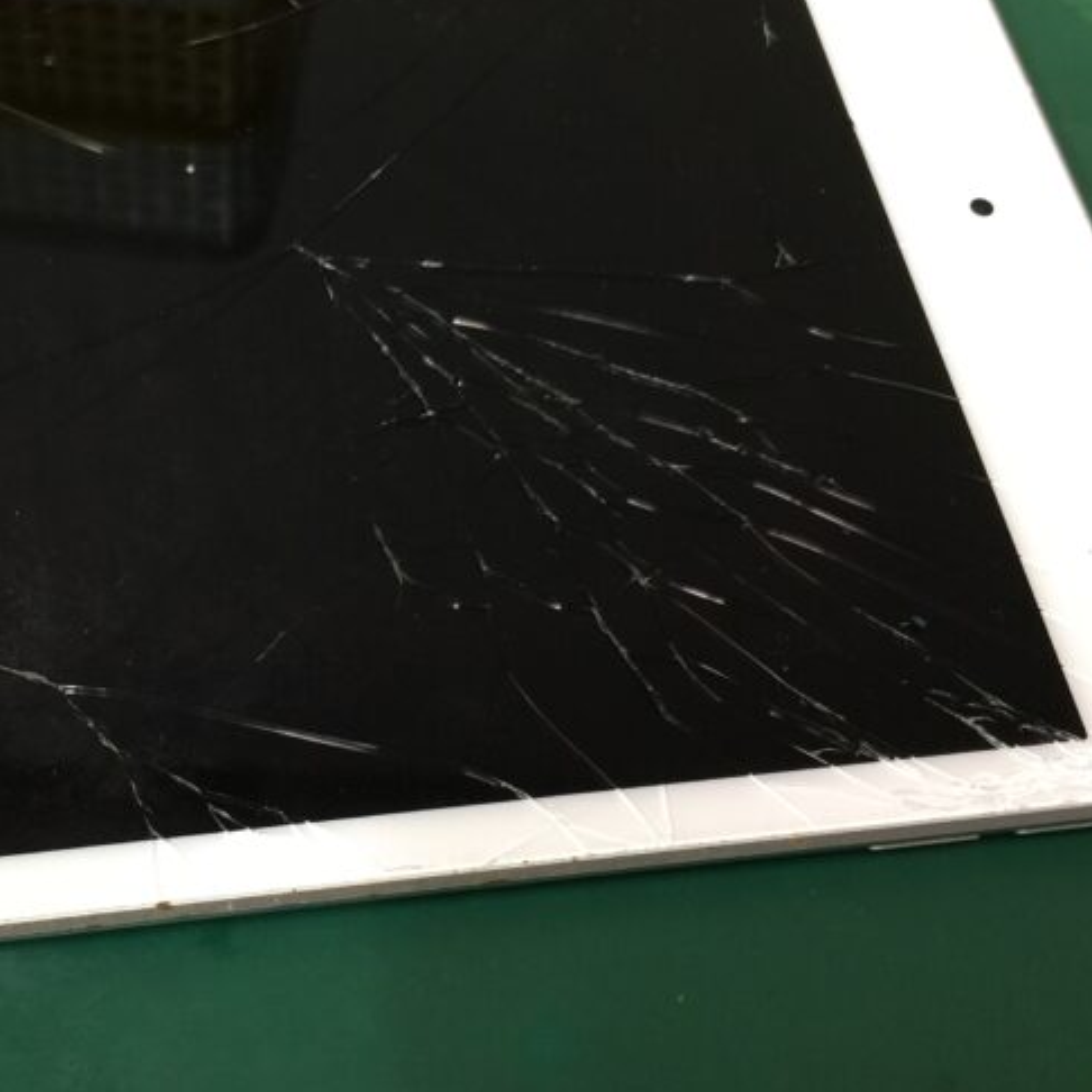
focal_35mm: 54
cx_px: 178
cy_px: 488
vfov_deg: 31.6
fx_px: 1927
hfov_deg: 30.6
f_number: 2.2
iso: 32
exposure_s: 1/15
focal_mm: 4.15
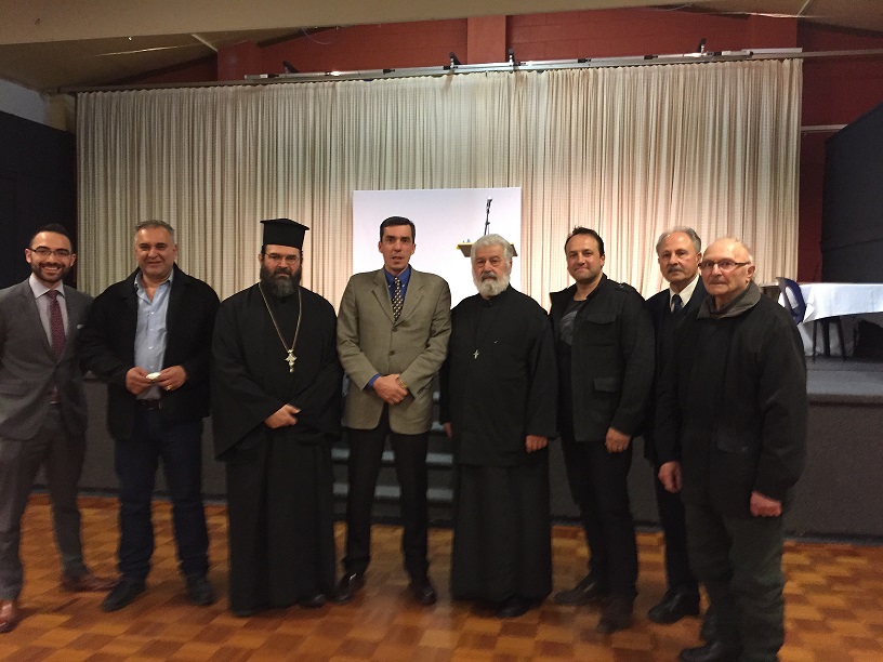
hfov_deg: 61.7
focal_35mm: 29
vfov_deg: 48.2
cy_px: 331
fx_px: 740
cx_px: 442
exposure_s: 1/20
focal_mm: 4.15
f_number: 2.2
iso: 250
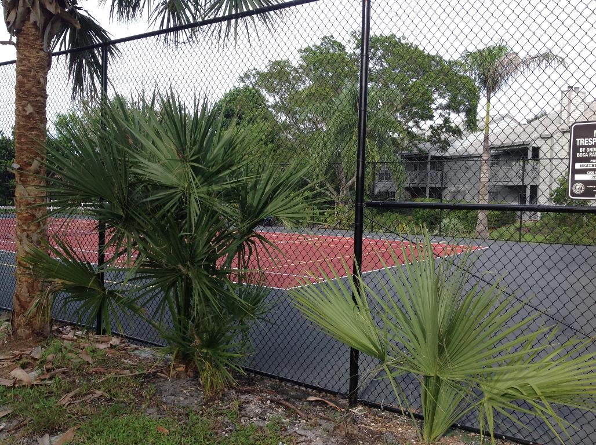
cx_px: 298
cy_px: 222
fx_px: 602
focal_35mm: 35
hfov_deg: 52.7
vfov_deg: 40.6
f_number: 2.4
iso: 50
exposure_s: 1/472
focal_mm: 4.28
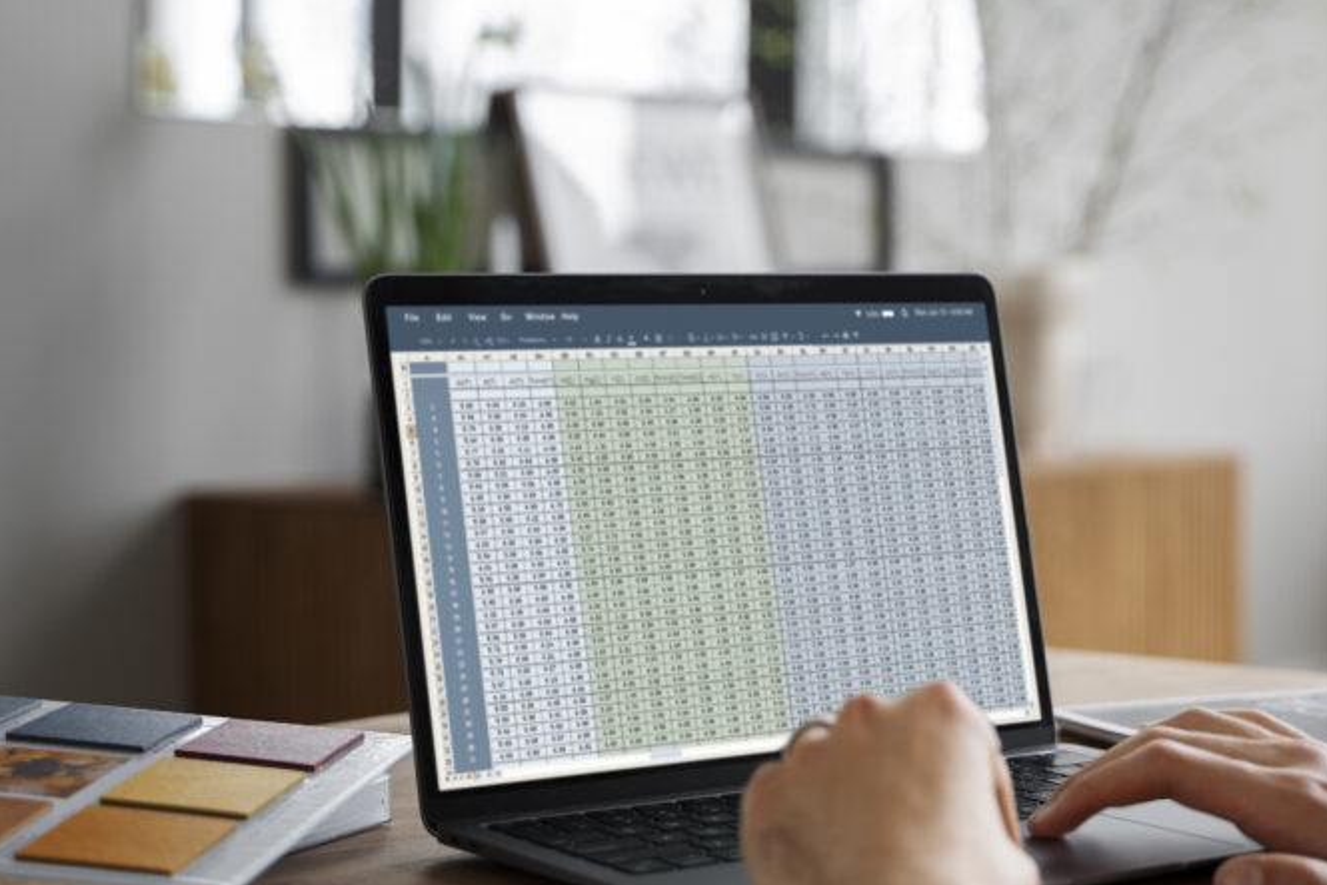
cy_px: 584
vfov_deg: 17.9
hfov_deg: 26.6
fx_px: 2802
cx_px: 801
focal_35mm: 76
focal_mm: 49
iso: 800
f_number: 2.8
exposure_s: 1/250
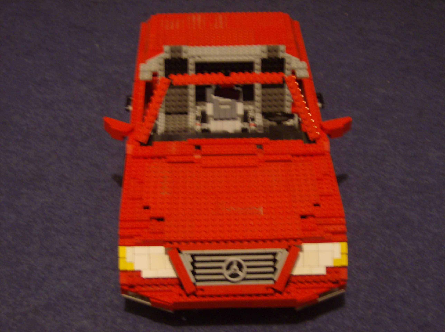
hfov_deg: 34.4
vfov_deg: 26.0
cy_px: 166
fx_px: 718
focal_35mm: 56
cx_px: 222
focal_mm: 9.3
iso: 200
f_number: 3.4
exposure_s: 1/2.09
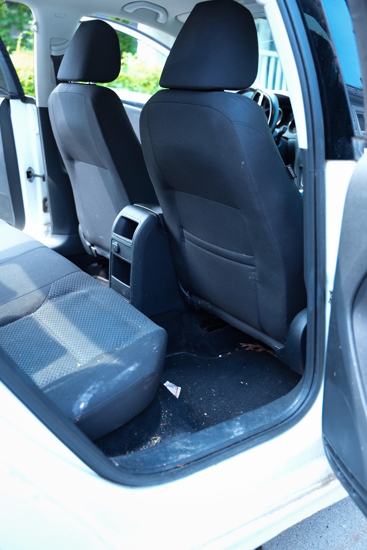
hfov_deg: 37.5
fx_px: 541
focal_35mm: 35
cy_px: 275
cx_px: 184
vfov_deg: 53.9
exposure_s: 1/125
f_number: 3.2
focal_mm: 35.4
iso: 400
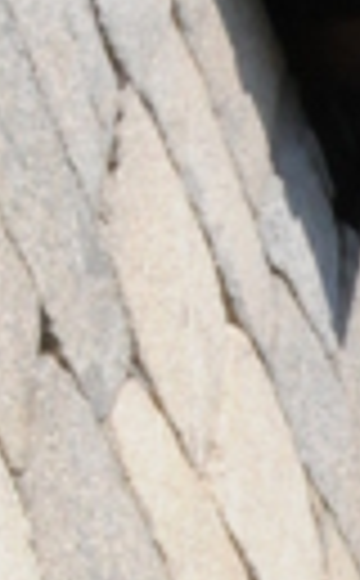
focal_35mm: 219
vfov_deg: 8.9
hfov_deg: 5.4
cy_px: 1277
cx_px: 1264
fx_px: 3457
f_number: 22
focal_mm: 18
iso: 1400
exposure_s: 1/250
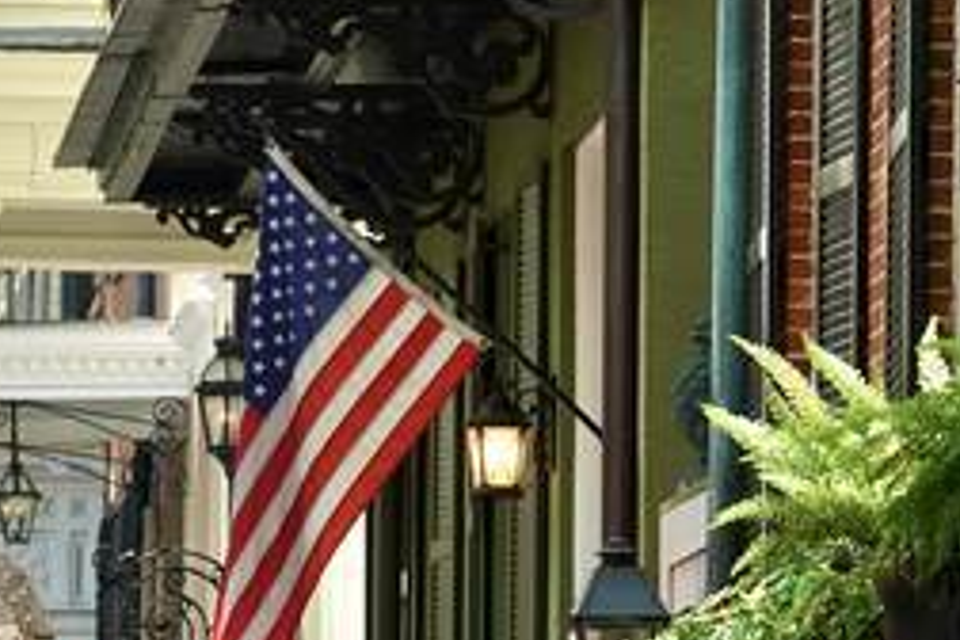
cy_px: 779
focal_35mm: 300
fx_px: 7999
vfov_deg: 4.6
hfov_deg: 6.8
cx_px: -126
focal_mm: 33.51
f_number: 3.5
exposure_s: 1/100
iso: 100
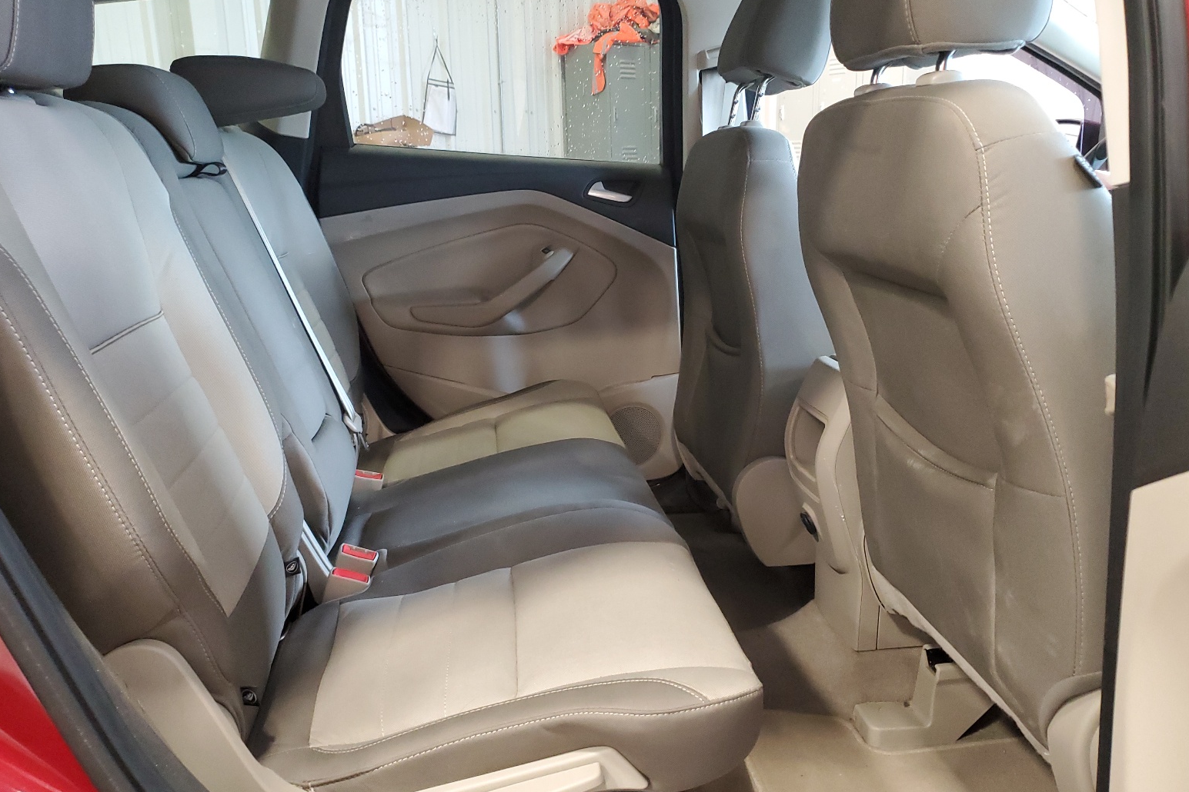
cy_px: 429
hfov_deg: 65.5
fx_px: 925
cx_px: 599
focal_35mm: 28
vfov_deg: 46.4
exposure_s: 1/40
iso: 315
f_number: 1.5
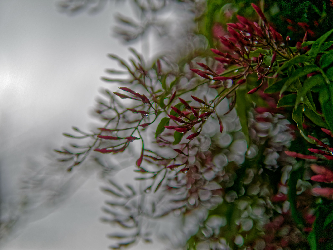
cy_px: 125
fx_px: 481
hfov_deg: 38.2
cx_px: 166
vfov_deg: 29.1
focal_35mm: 50
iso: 200
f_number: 1.4
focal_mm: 25
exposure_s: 1/800
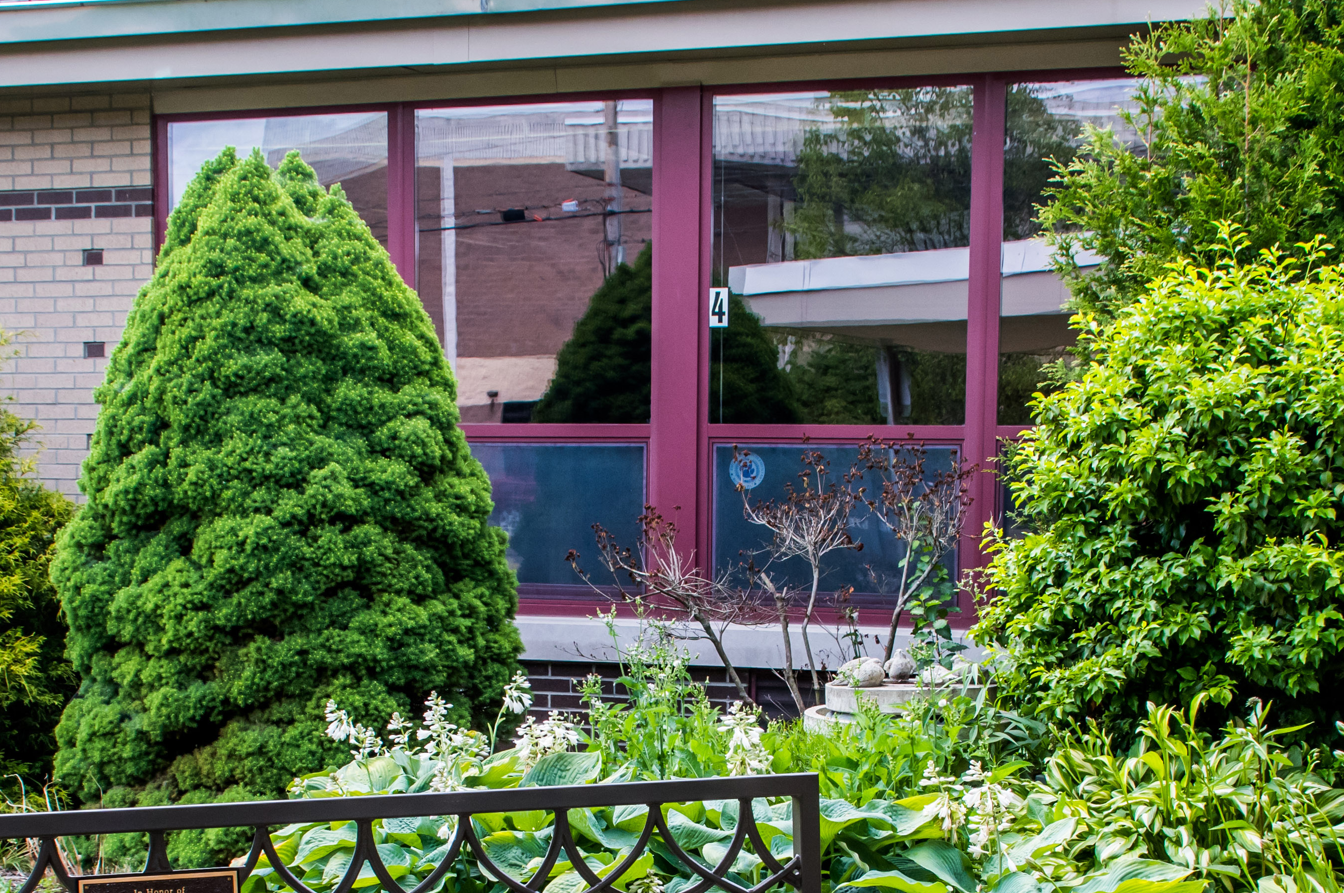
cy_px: 748
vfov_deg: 18.2
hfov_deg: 27.4
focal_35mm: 74
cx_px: 603
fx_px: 2760
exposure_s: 1/400
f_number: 8
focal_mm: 24
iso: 640
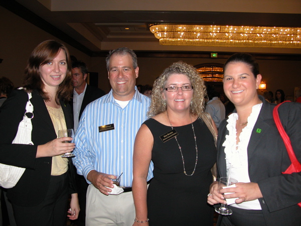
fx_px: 304
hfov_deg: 52.6
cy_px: 113
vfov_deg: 40.7
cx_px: 150
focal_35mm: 35
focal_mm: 8.9
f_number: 2.8
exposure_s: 1/60
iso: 200
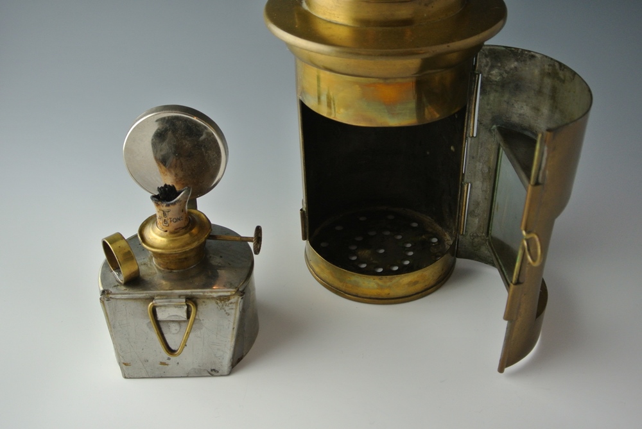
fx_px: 696
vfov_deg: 34.3
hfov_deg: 49.5
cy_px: 214
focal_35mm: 39
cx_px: 321
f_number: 4
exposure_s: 1/125
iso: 400
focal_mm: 14.5
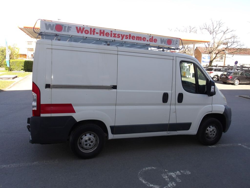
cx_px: 125
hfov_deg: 65.3
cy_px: 94
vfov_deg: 51.4
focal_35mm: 27
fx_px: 195
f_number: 3
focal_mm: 4.9
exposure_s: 1/352
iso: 100
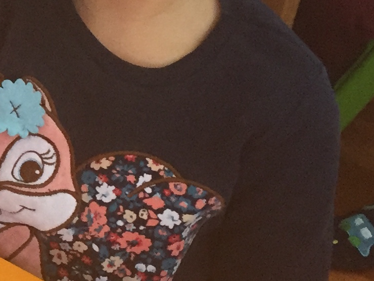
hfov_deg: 13.7
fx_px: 1383
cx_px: -311
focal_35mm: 128
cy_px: 85
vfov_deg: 11.6
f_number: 2.2
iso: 200
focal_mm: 4.15
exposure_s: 1/33
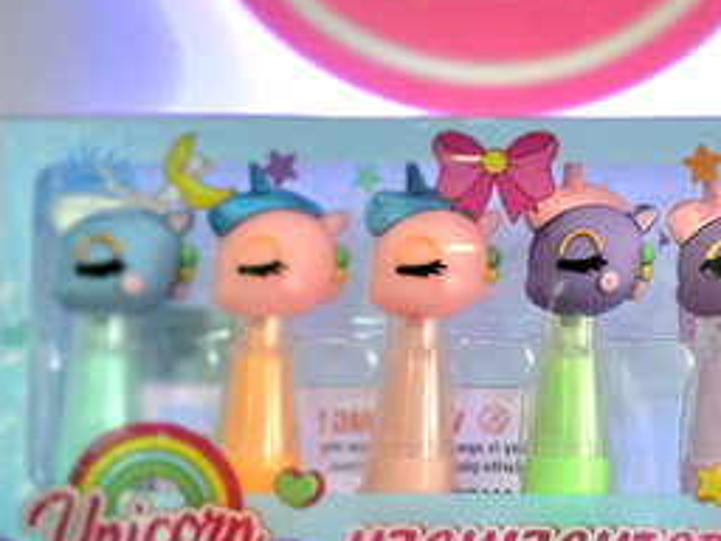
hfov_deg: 49.3
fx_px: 750
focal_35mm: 36
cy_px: 276
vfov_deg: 39.7
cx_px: 541
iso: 250
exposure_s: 1/120
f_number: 1.7
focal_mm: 6.3
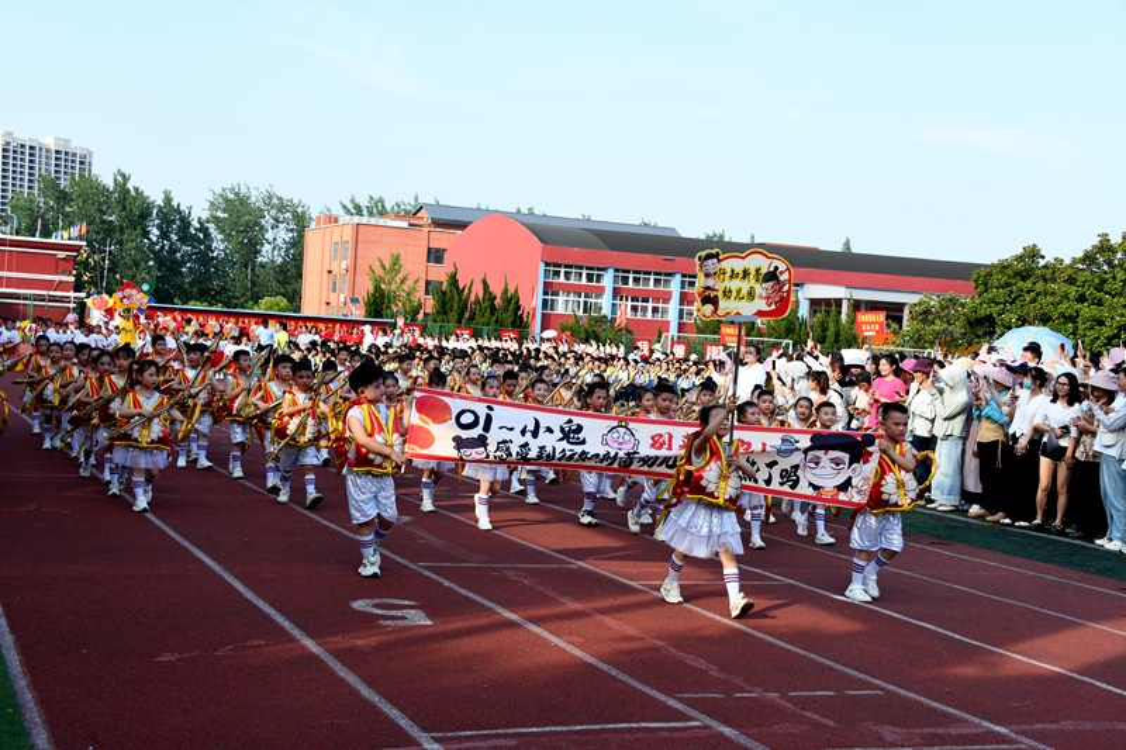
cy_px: 375
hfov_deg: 41.1
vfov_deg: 28.1
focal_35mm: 48
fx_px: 1501
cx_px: 563
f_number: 9
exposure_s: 1/200
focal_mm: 48
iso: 500
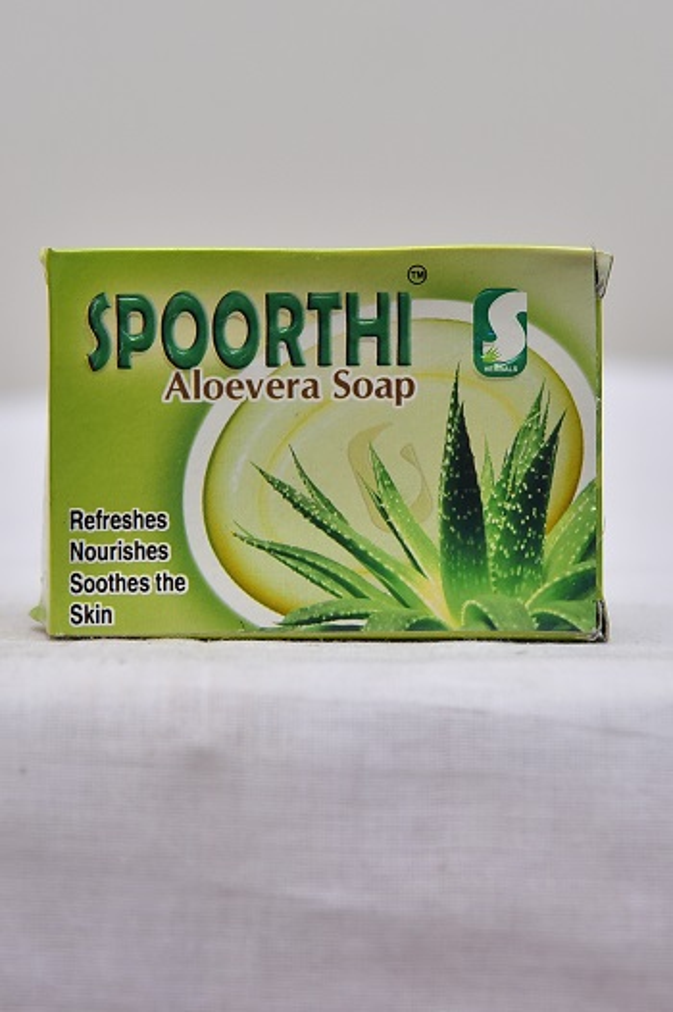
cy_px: 506
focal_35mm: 120
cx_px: 336
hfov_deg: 11.4
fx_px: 3369
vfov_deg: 17.1
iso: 1600
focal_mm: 120
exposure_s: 1/125
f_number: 4.5
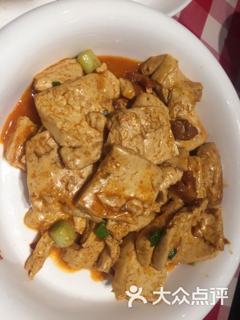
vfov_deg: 61.7
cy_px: 160
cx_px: 120
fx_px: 268
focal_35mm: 29
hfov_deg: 48.2
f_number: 2.2
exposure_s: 1/120
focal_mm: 4.15
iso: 50
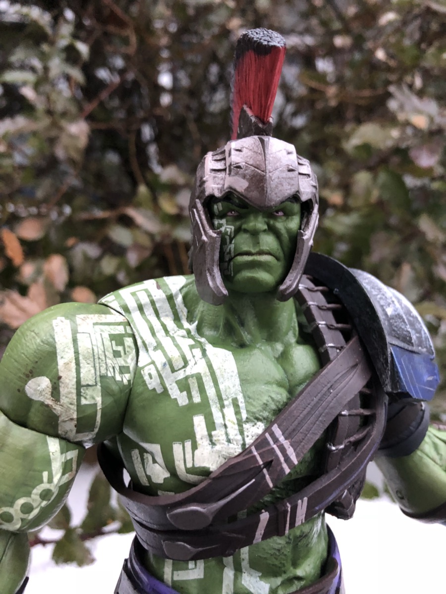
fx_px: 498
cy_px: 297
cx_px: 223
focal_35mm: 29
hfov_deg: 48.2
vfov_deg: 61.7
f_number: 1.8
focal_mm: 3.99
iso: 100
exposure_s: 1/6
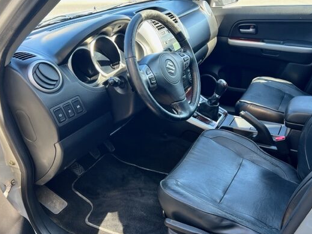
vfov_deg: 44.0
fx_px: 288
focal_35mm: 32
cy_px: 139
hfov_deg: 56.5
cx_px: 183
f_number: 1.5
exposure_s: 1/121
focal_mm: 5.7
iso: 80
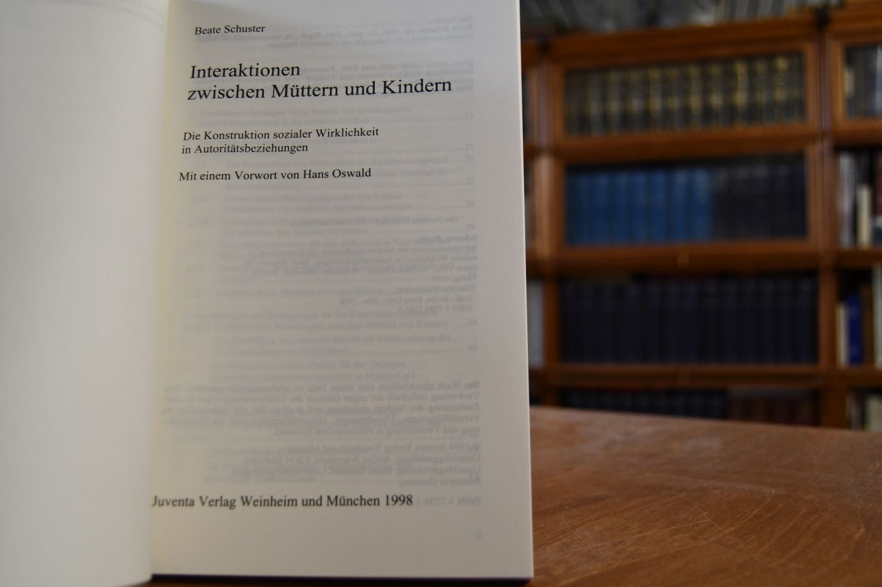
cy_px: 294
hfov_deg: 55.8
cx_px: 441
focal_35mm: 34
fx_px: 833
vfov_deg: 38.9
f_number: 3.8
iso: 800
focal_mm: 23
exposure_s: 1/200
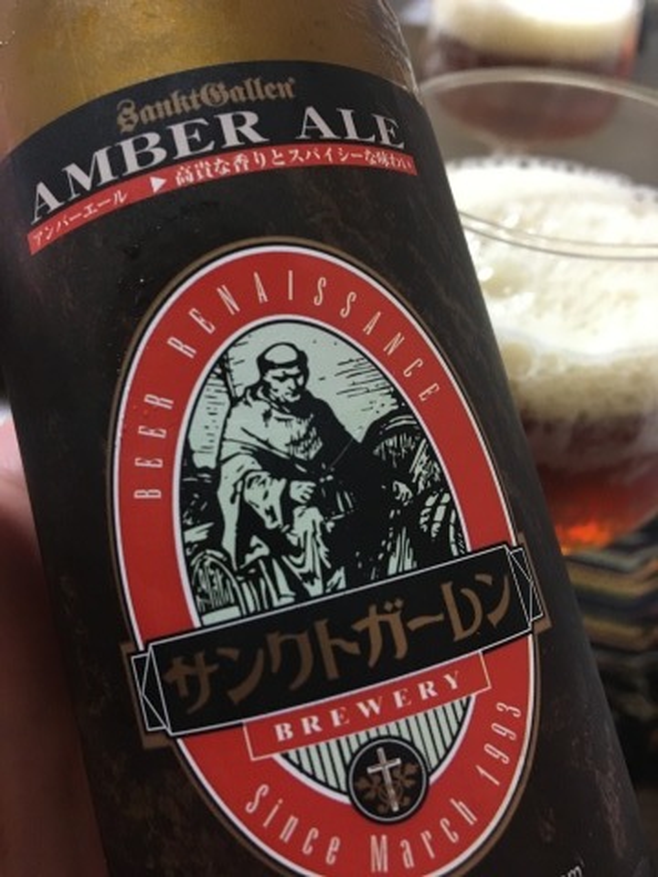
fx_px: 735
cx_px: 329
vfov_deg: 61.7
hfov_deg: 48.2
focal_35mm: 29
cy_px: 438
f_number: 2.2
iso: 200
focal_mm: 4.15
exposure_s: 1/17
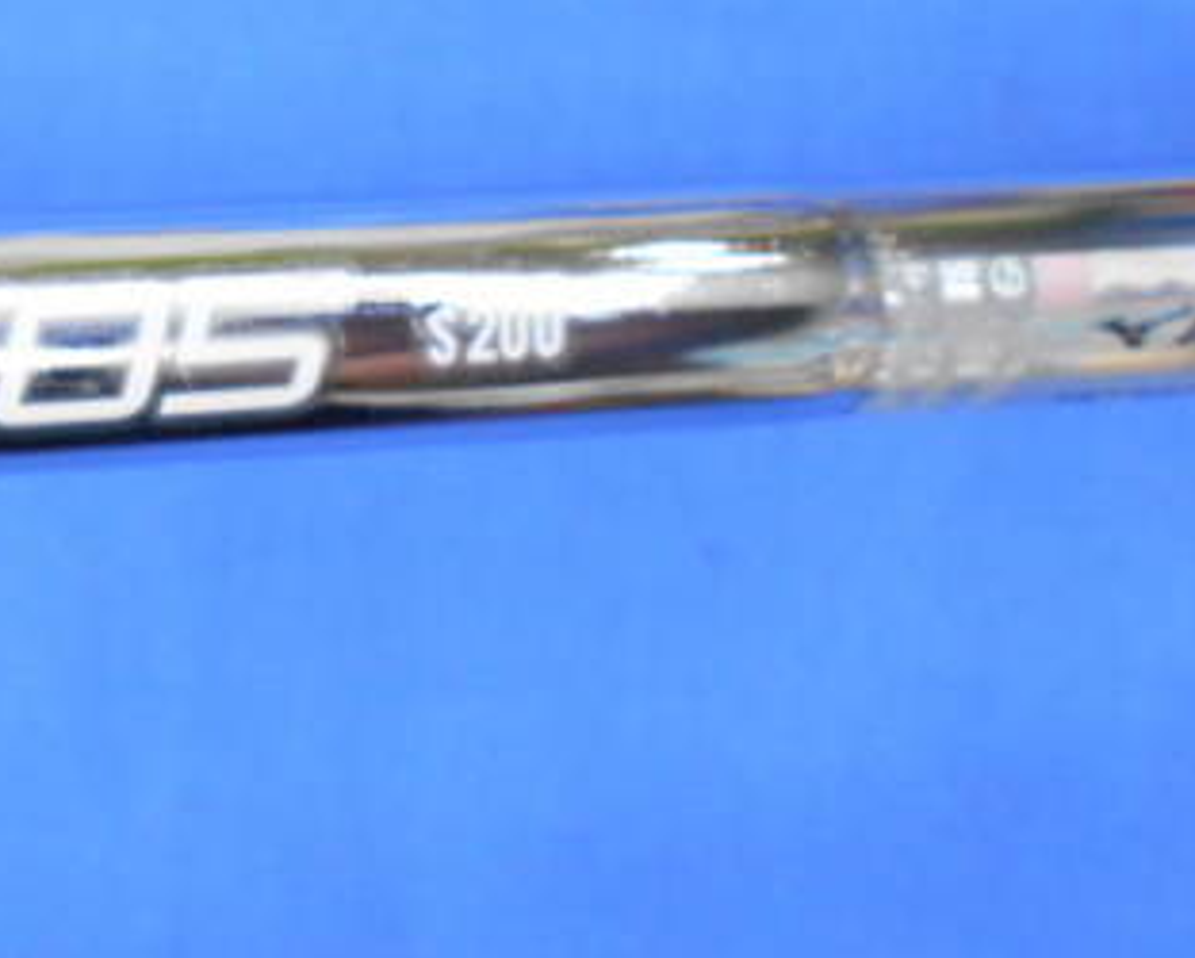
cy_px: 261
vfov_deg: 28.8
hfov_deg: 34.3
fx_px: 1840
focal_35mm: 52
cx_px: 161
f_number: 3.2
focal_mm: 4.6
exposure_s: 1/30
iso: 320
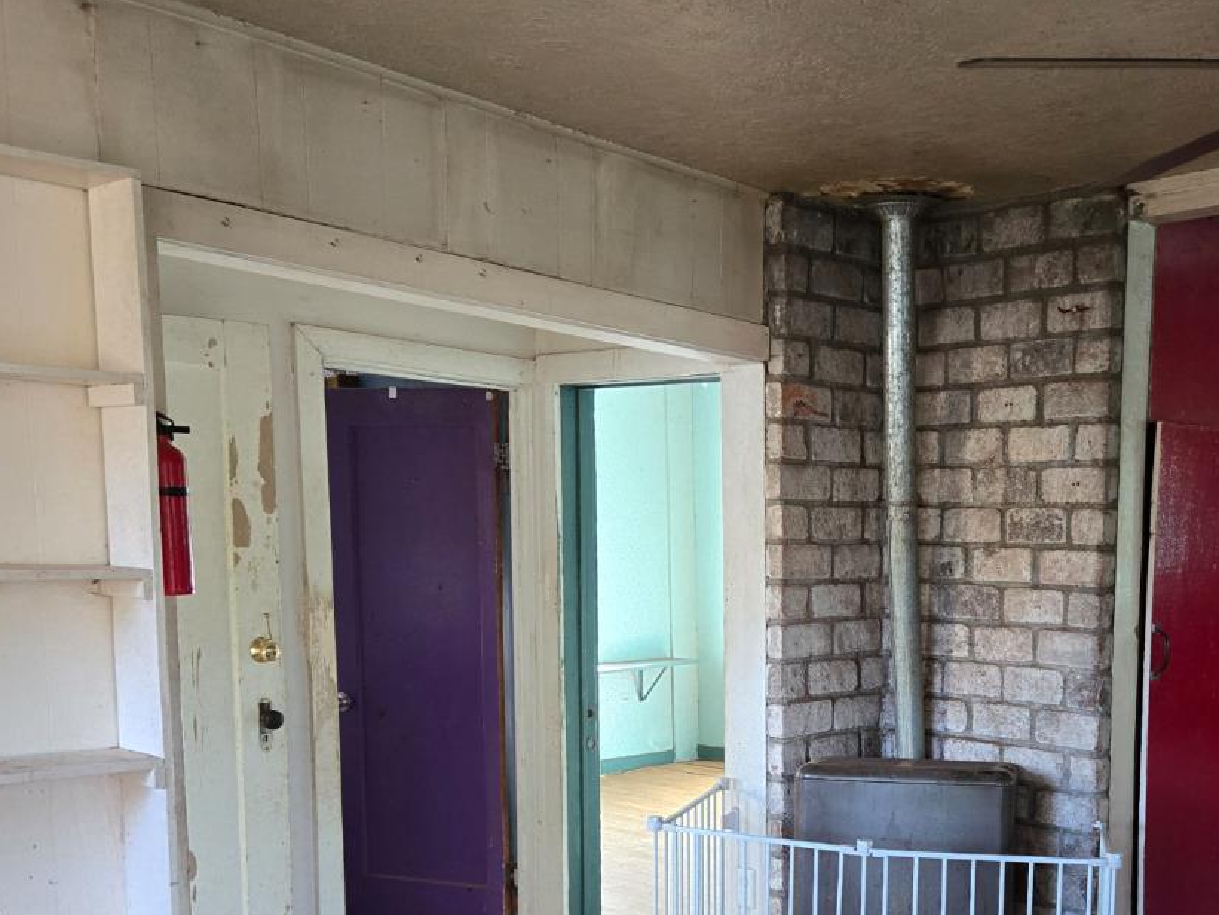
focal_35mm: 42
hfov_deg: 43.6
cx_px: 886
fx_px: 1479
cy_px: 708
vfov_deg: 33.5
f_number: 1.8
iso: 500
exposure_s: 1/120
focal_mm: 5.4
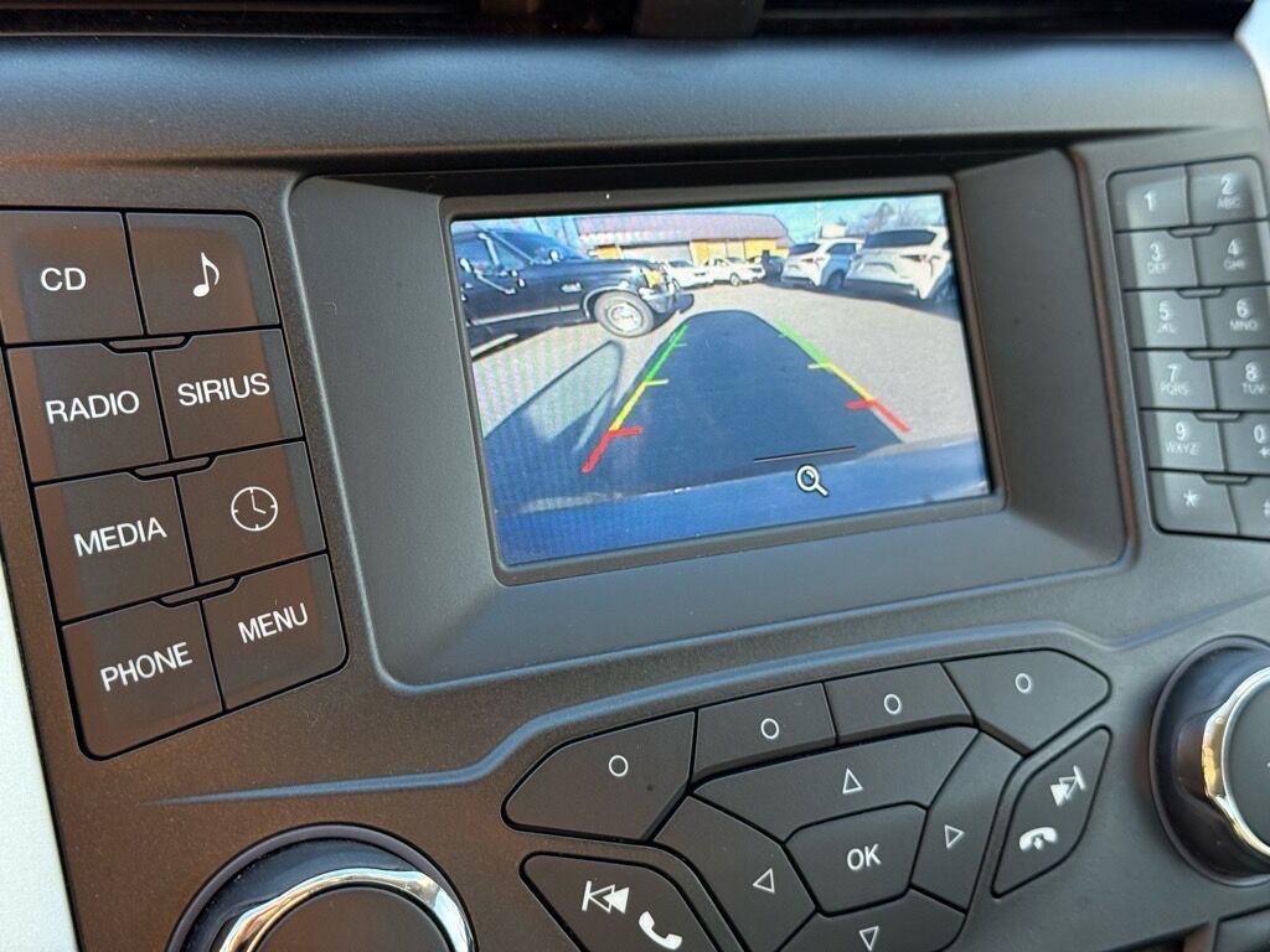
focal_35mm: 48
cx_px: 635
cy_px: 476
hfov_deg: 39.7
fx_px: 1761
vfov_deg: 30.3
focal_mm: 6.76
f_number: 1.78
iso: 160
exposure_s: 1/184
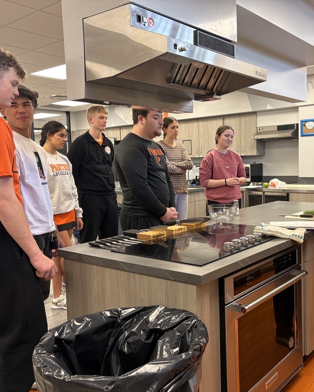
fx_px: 395
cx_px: 214
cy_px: 197
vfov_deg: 52.8
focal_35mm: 34
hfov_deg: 42.6
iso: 80
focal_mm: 5.96
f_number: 1.6
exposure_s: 1/60
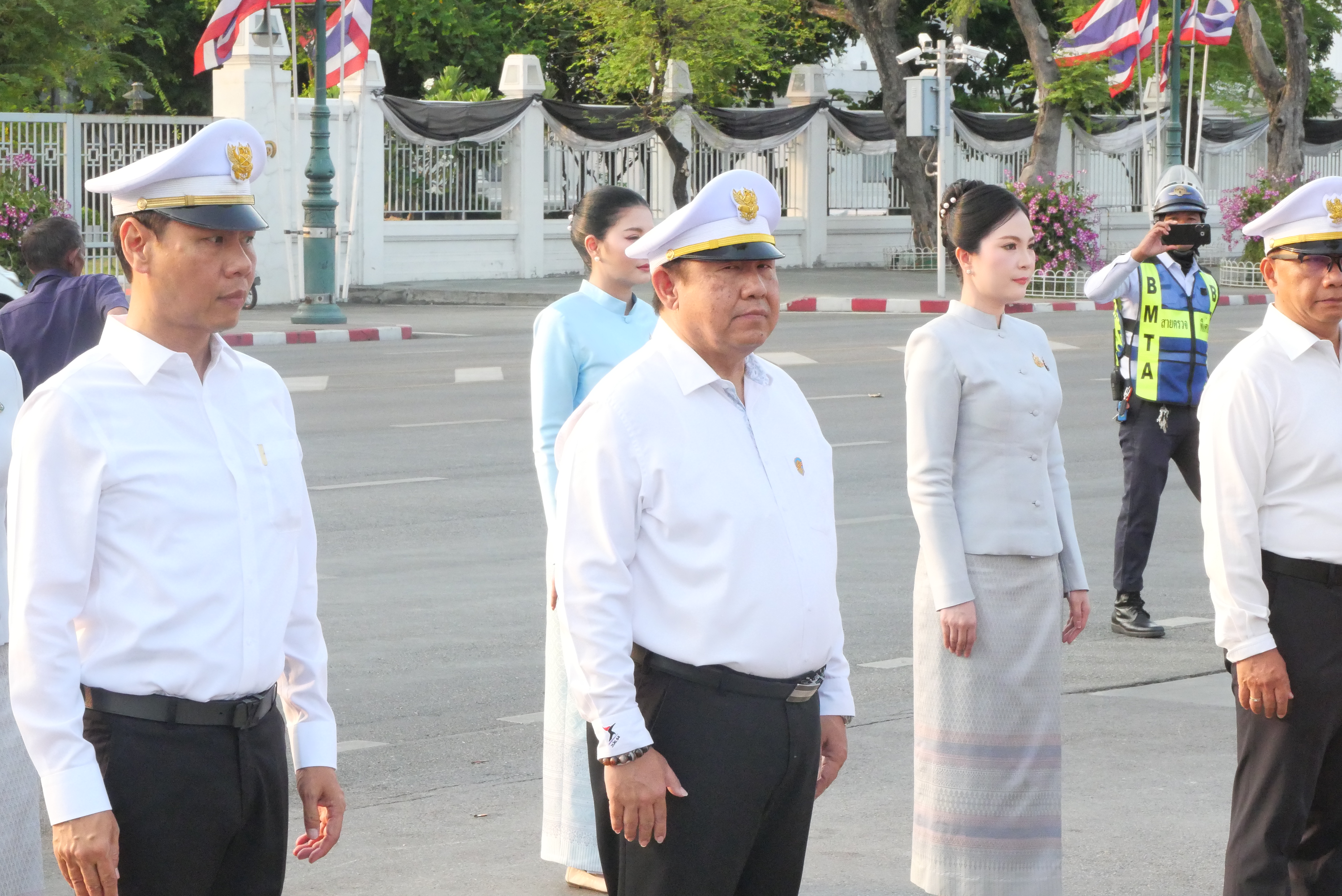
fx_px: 3842
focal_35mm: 103
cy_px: 448
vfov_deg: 13.3
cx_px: 671
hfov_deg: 19.8
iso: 4000
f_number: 14
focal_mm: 50
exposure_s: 1/320
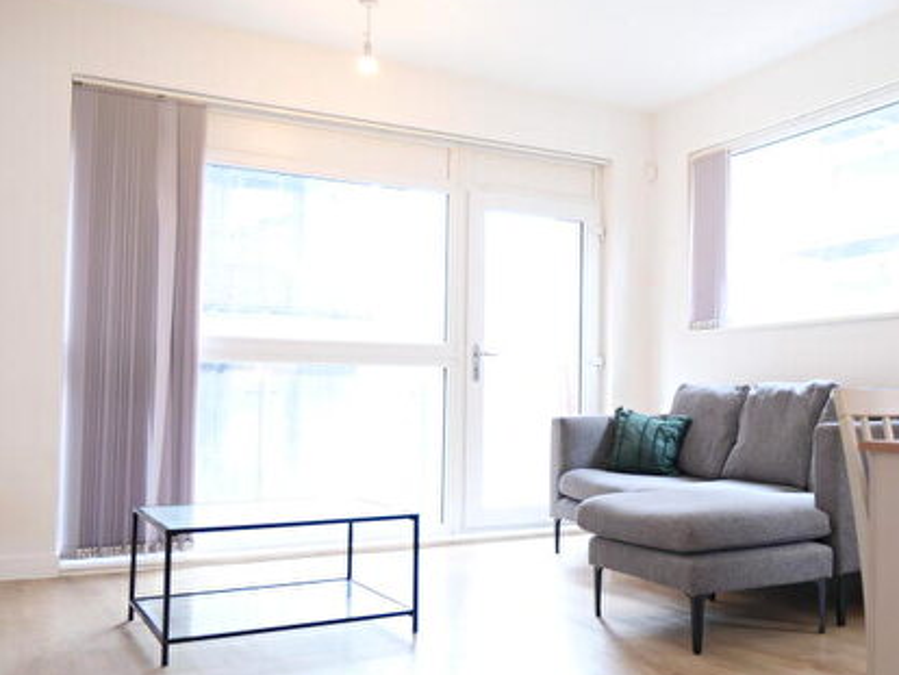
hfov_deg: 44.7
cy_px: 342
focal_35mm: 39
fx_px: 1013
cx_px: 758
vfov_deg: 36.9
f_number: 2.8
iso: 320
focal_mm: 16
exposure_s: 1/20
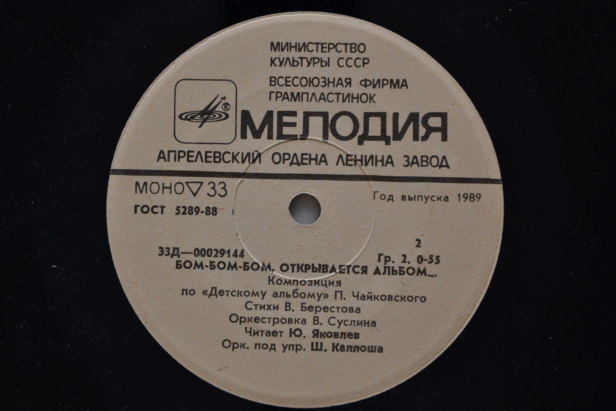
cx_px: 308
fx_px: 2181
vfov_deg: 10.8
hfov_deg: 16.1
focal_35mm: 128
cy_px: 206
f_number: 7.1
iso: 400
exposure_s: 1/200
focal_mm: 85
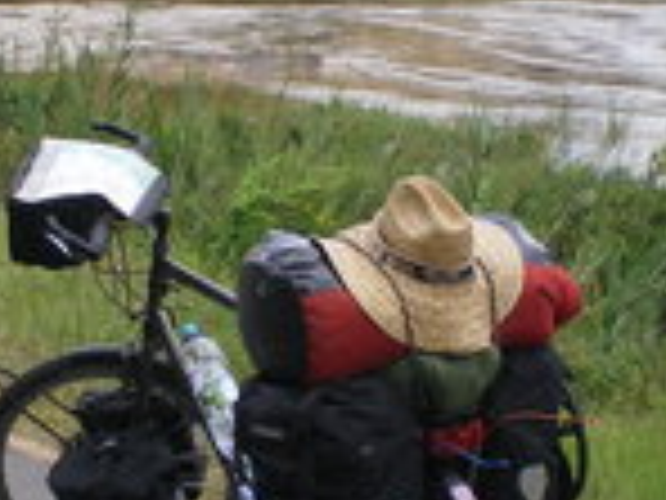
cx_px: 243
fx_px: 2213
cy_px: 117
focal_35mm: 115
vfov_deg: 12.8
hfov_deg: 17.1
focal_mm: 6.3
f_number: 4.6
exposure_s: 1/160
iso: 64
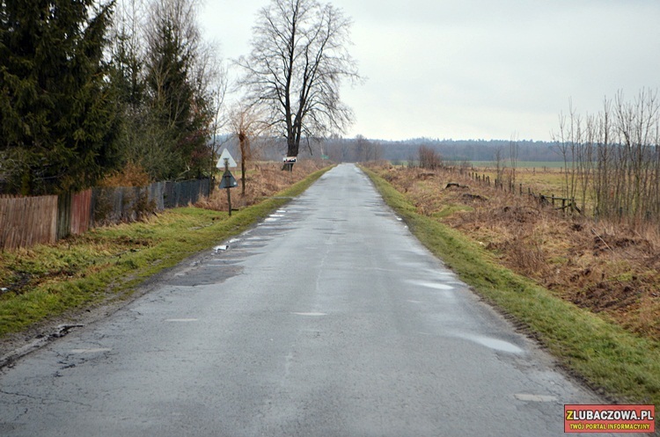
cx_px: 330
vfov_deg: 16.5
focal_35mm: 82
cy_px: 218
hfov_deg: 24.7
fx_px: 1510
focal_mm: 55
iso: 400
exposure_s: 1/80
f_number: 5.6
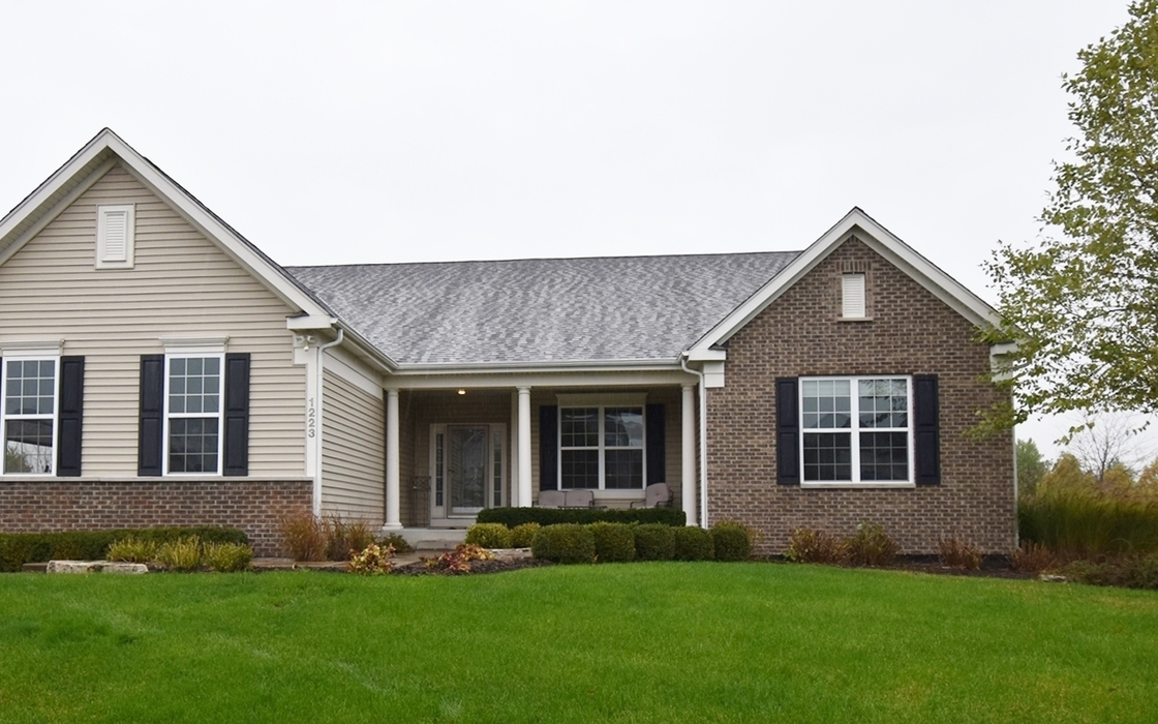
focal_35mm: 29
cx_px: 484
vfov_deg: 43.1
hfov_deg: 64.7
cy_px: 466
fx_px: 907
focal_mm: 13
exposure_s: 1/125
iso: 250
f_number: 5.6
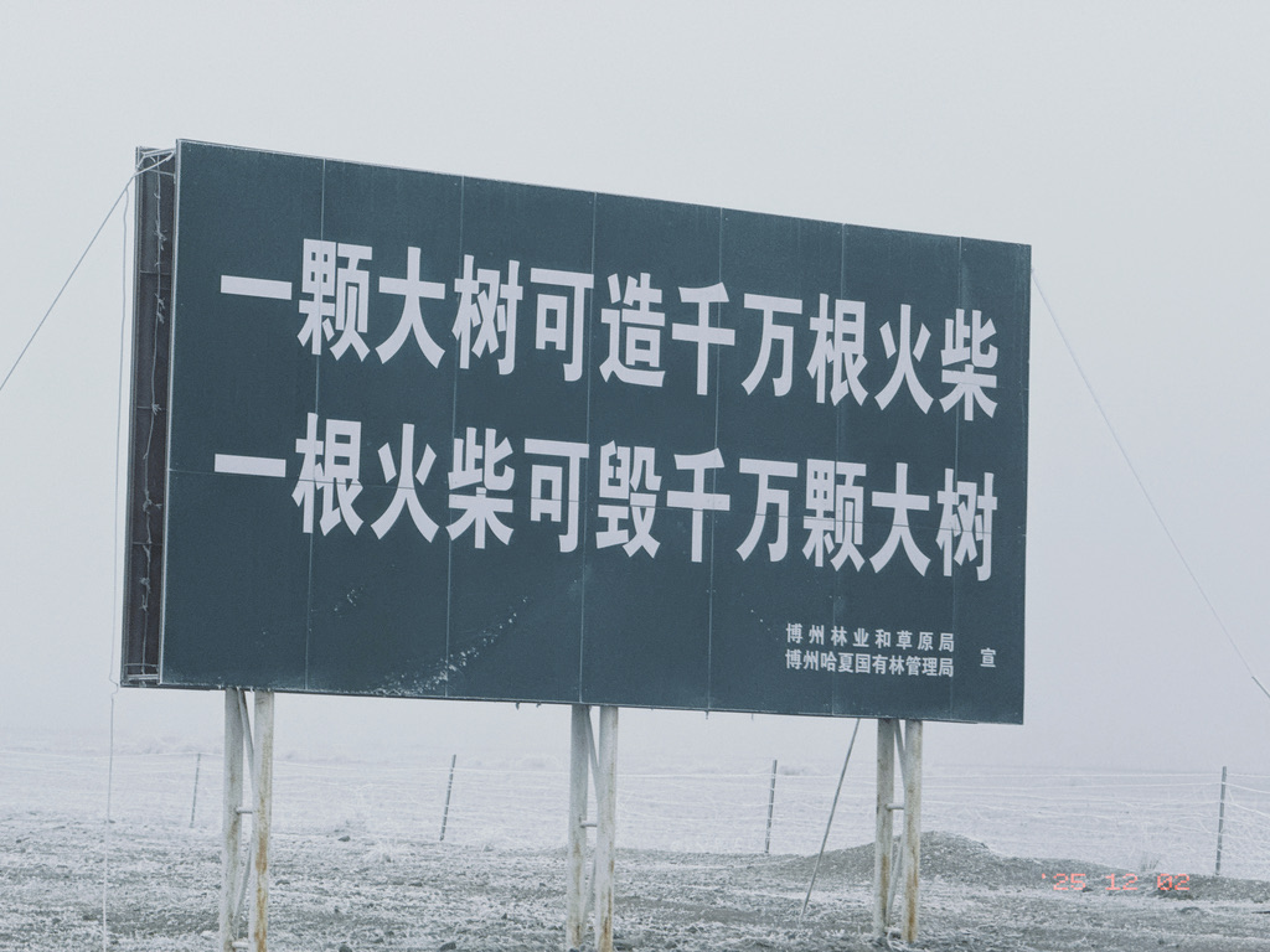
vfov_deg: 12.3
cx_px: 635
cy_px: 476
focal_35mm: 120
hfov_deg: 16.4
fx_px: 4403
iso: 50
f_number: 2.8
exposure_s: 1/319
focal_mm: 15.66
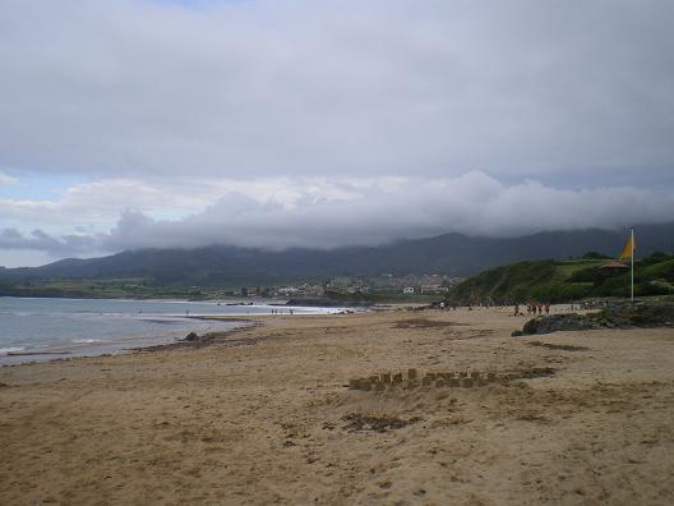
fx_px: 740
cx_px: 337
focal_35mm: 38
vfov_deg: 37.7
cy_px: 253
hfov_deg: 49.0
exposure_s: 1/160
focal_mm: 6.3
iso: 64
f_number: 4.6
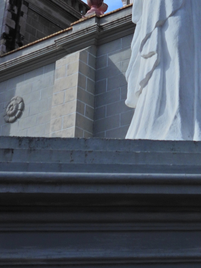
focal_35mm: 69
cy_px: 14
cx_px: 177
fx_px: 534
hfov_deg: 20.9
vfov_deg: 26.9
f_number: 3.5
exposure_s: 1/2000
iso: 100
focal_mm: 6.2
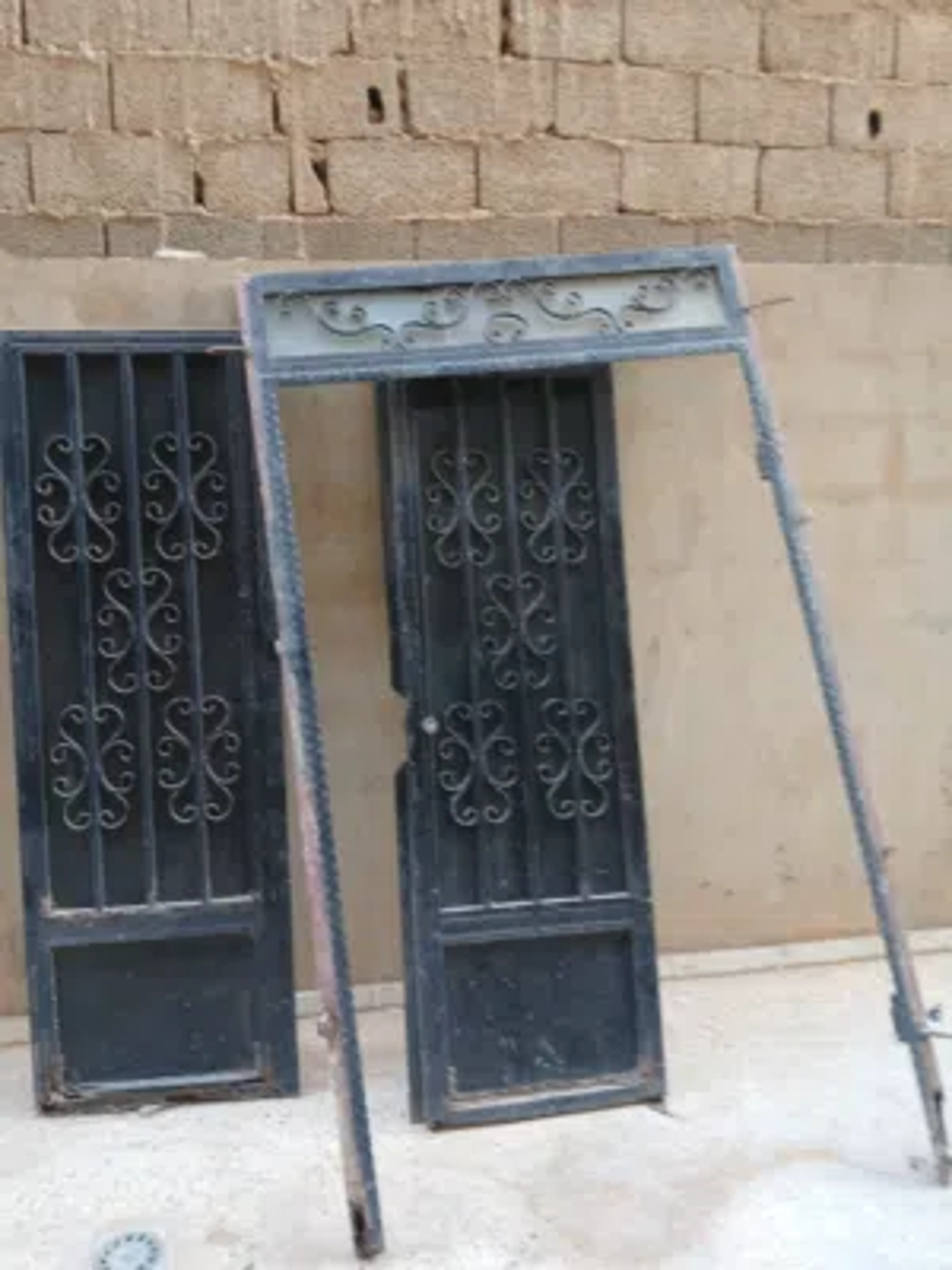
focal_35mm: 26
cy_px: 635
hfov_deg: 53.1
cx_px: 476
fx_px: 953
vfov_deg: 67.3
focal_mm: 3.98
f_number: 1.8
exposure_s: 1/50
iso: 100
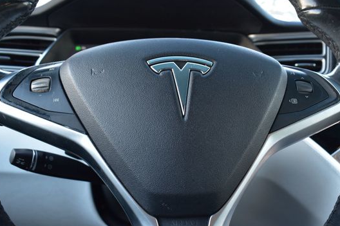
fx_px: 377
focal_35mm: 40
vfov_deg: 33.3
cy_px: 124
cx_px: 176
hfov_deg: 48.5
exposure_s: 1/15
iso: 900
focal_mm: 22
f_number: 6.3
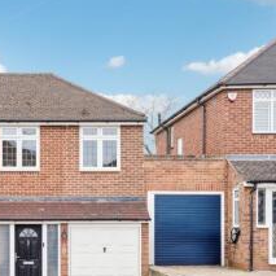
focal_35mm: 57
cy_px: 157
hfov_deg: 28.8
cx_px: 27
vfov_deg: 30.0
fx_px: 514
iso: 640
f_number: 8
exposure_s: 1/500
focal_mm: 30
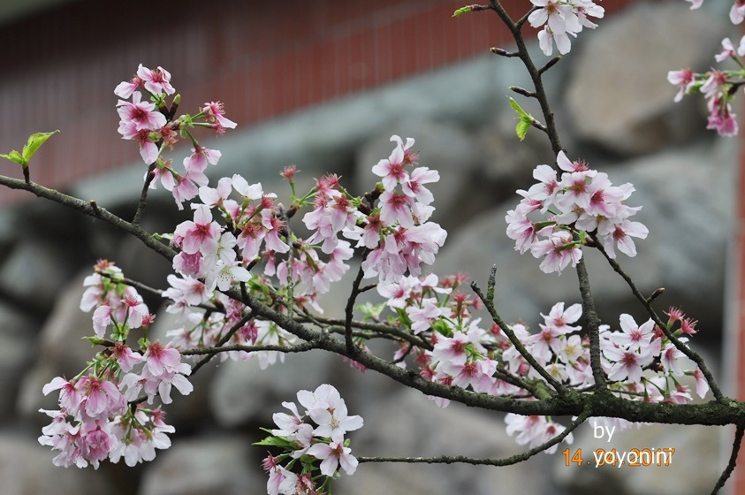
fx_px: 3163
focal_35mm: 153
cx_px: 372
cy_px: 248
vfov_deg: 8.9
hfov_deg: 13.4
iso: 200
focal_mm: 102
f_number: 8
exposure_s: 1/250
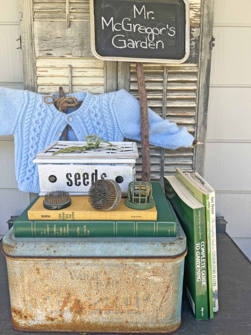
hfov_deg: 53.1
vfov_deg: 67.3
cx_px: 126
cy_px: 168
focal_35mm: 26
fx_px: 251
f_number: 1.5
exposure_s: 1/439
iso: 50
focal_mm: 5.7
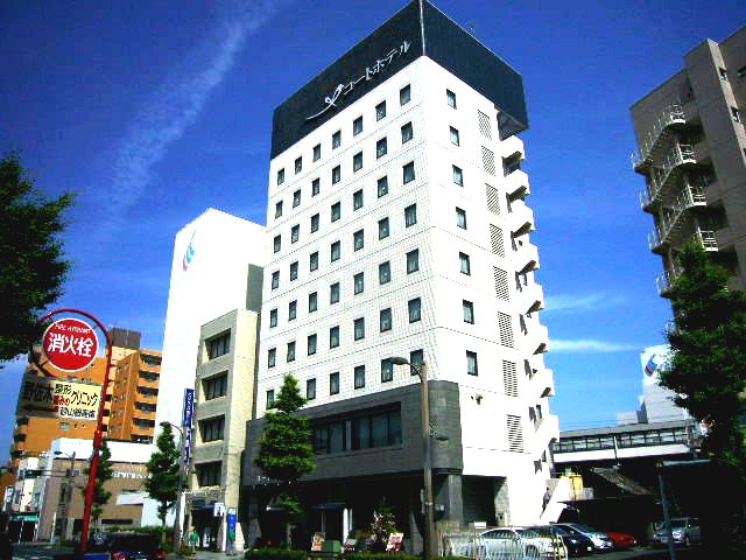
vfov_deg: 49.7
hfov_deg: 63.4
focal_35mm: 28
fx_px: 603
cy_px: 280
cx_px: 373
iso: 80
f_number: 5.6
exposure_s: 1/1300
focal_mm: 4.6
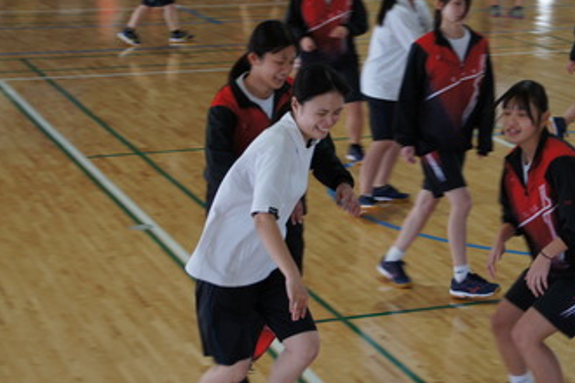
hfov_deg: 21.7
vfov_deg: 14.6
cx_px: 364
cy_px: 156
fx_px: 1497
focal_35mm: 94
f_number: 5
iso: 800
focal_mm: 43
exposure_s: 1/125
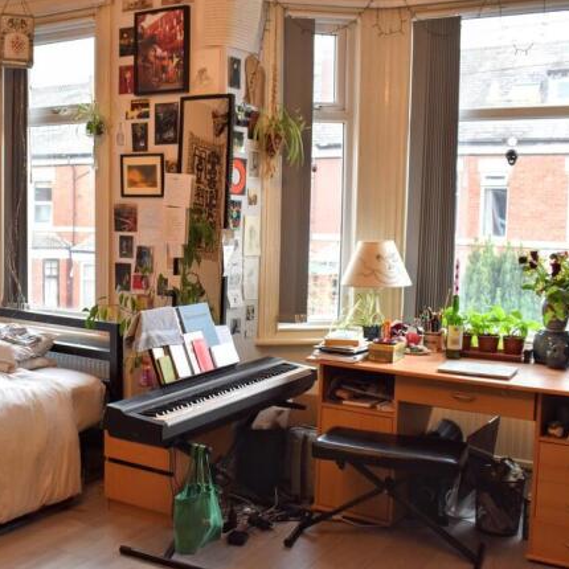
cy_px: 286
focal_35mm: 45
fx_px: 830
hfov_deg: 37.3
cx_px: 173
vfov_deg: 37.8
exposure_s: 1/125
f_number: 5.6
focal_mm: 23
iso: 400
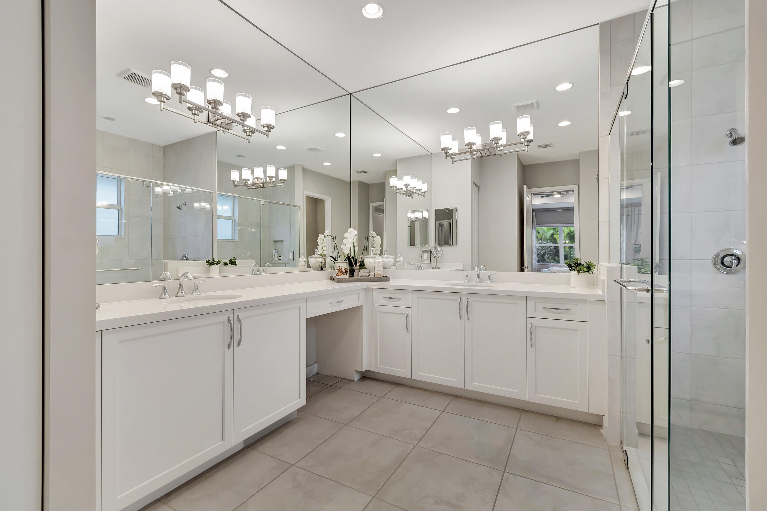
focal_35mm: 15
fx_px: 320
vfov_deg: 77.3
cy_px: 256
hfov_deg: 100.4
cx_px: 384
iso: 500
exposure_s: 1/20
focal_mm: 10
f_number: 8
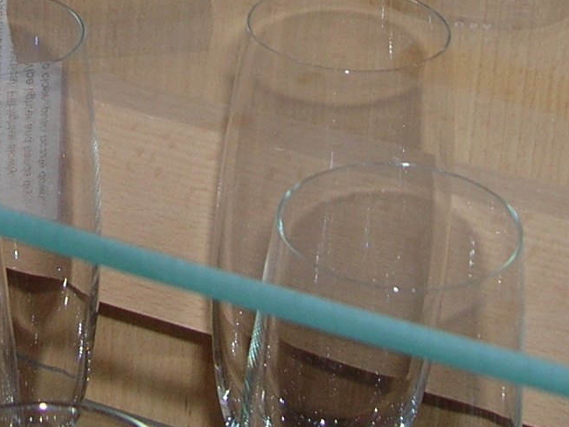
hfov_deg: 16.0
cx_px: 186
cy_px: -276
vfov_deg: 11.4
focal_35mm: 123
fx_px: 2021
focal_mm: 5.8
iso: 50
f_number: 2.8
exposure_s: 1/60.1
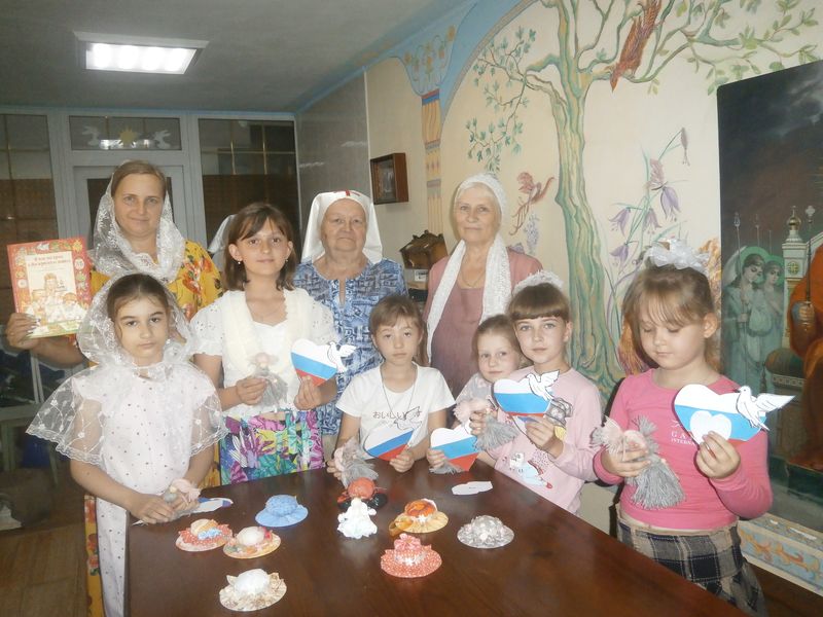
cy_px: 308
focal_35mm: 26
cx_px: 412
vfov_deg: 53.1
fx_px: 618
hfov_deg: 67.3
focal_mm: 4.7
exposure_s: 1/250
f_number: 2.8
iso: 400
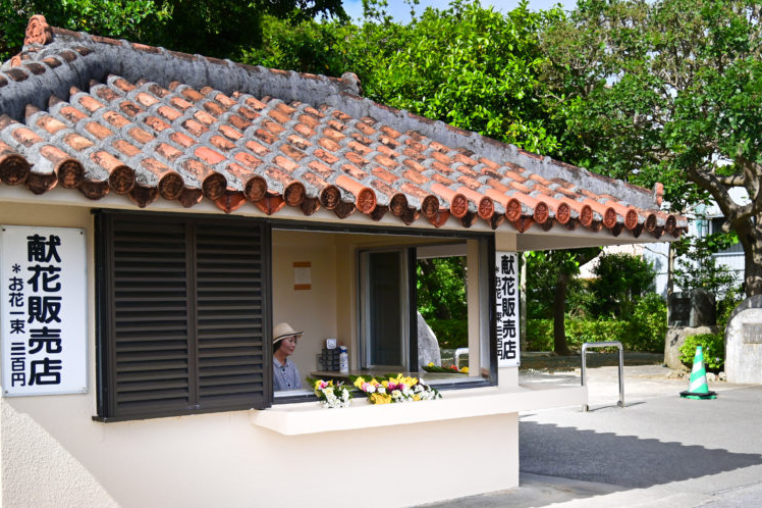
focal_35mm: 52
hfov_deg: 37.9
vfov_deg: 25.9
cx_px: 483
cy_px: 316
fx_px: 1100
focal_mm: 38
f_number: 4
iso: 100
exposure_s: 1/1000
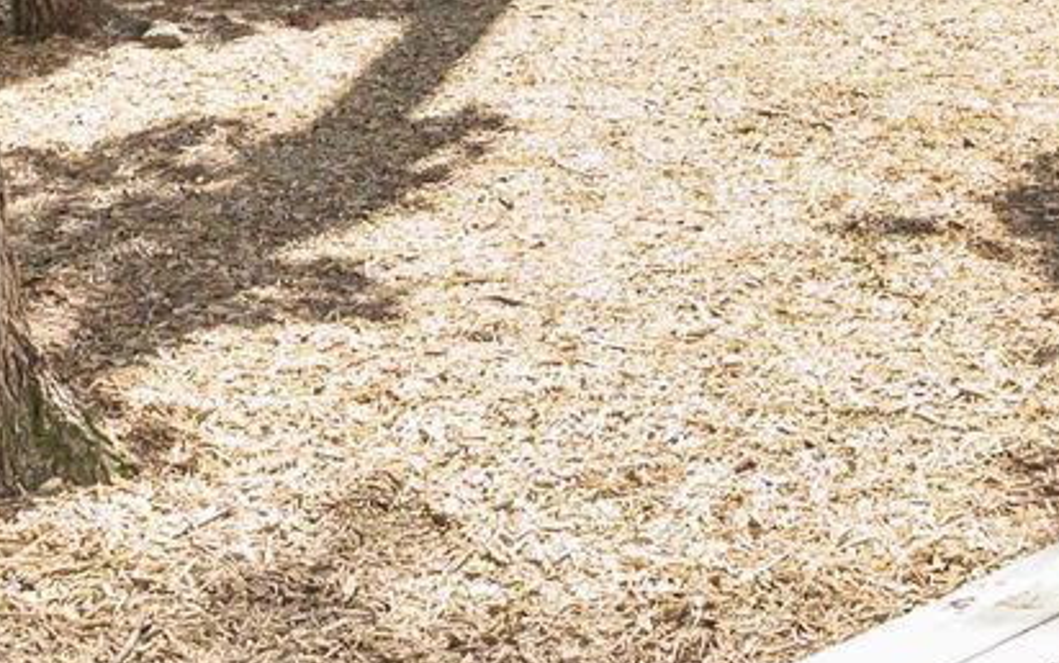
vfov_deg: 14.1
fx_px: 2426
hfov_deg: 24.2
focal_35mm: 84
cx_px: 871
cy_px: -474
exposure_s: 1/100
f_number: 8
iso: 400
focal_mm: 17
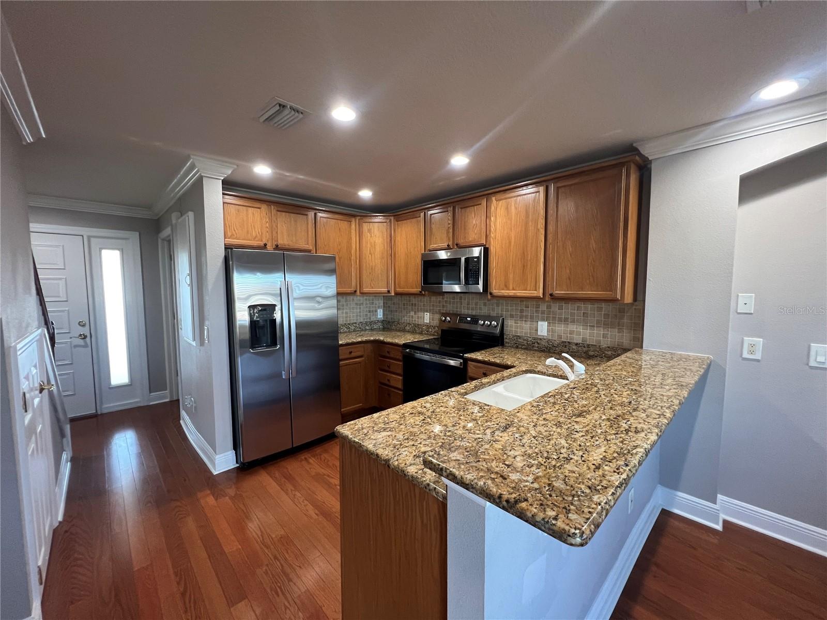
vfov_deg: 89.9
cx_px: 414
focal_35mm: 13
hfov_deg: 106.2
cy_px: 310
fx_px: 311
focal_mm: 1.57
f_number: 1.8
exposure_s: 1/60
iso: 250
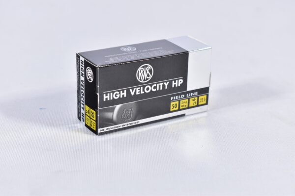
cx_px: 148
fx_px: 676
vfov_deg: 16.6
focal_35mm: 82
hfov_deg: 24.6
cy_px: 98
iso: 640
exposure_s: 1/40
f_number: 5.6
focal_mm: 55
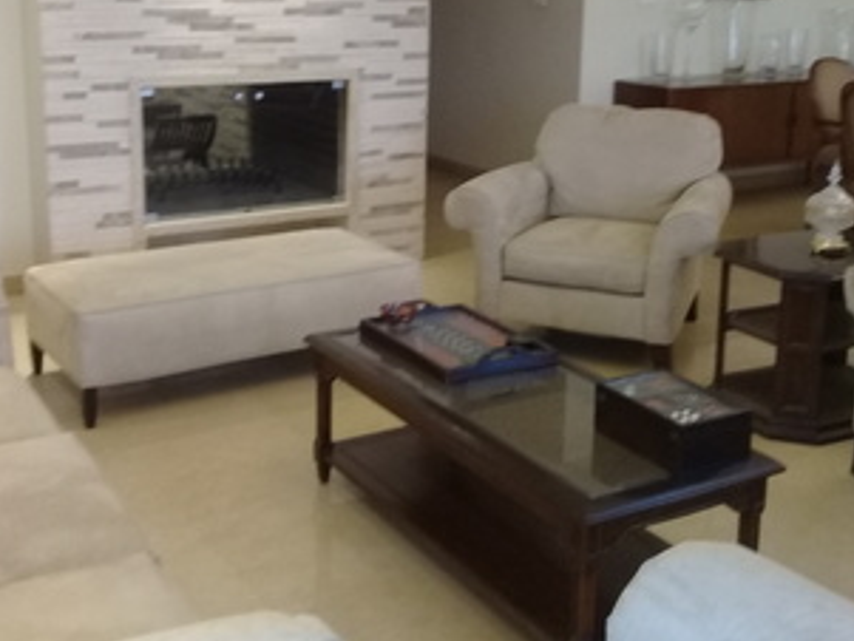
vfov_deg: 30.7
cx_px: 436
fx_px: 1160
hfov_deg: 40.4
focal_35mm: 47
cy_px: 220
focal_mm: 3.3
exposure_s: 1/33
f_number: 2.2
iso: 160
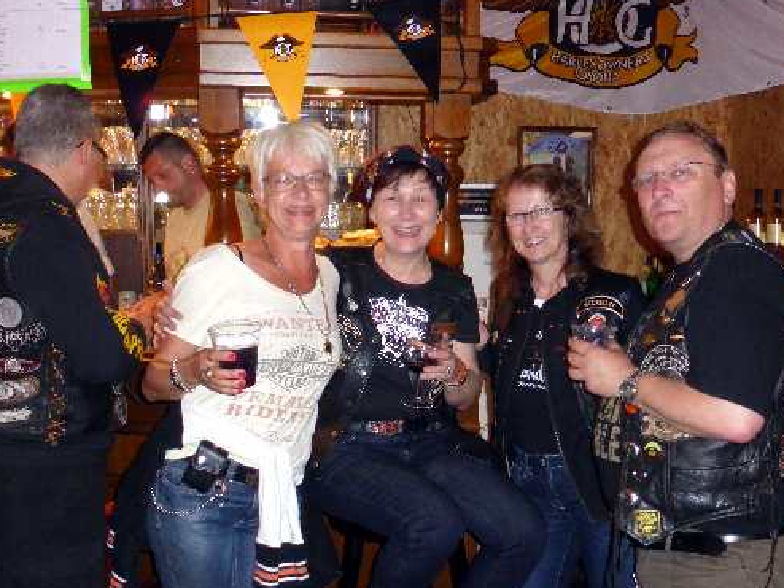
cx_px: 419
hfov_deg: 41.2
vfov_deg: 31.3
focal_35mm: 46
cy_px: 383
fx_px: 1042
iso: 500
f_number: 3.7
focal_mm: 6.1
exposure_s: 1/8
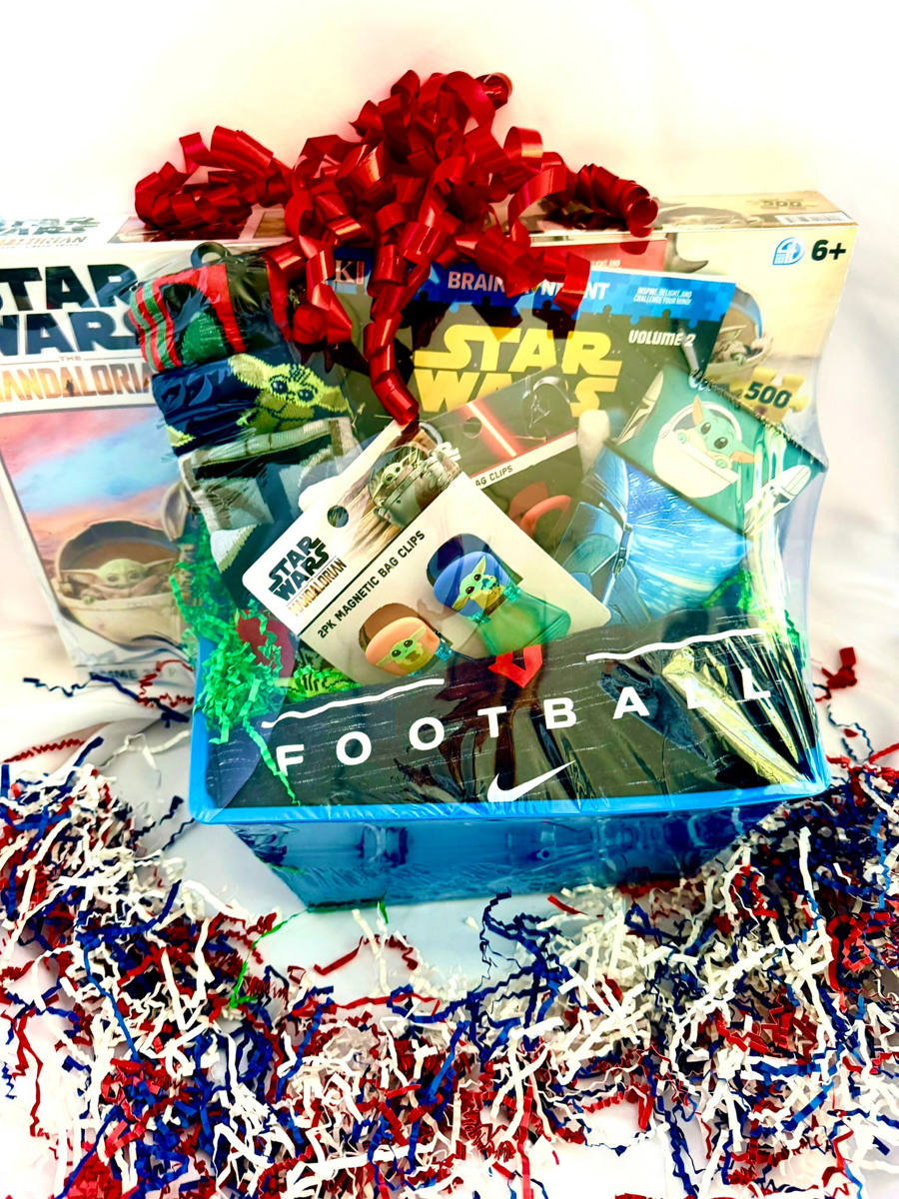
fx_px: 831
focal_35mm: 24
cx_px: 450
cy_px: 600
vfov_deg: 71.6
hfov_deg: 56.8
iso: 250
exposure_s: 1/60
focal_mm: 6.76
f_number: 1.78
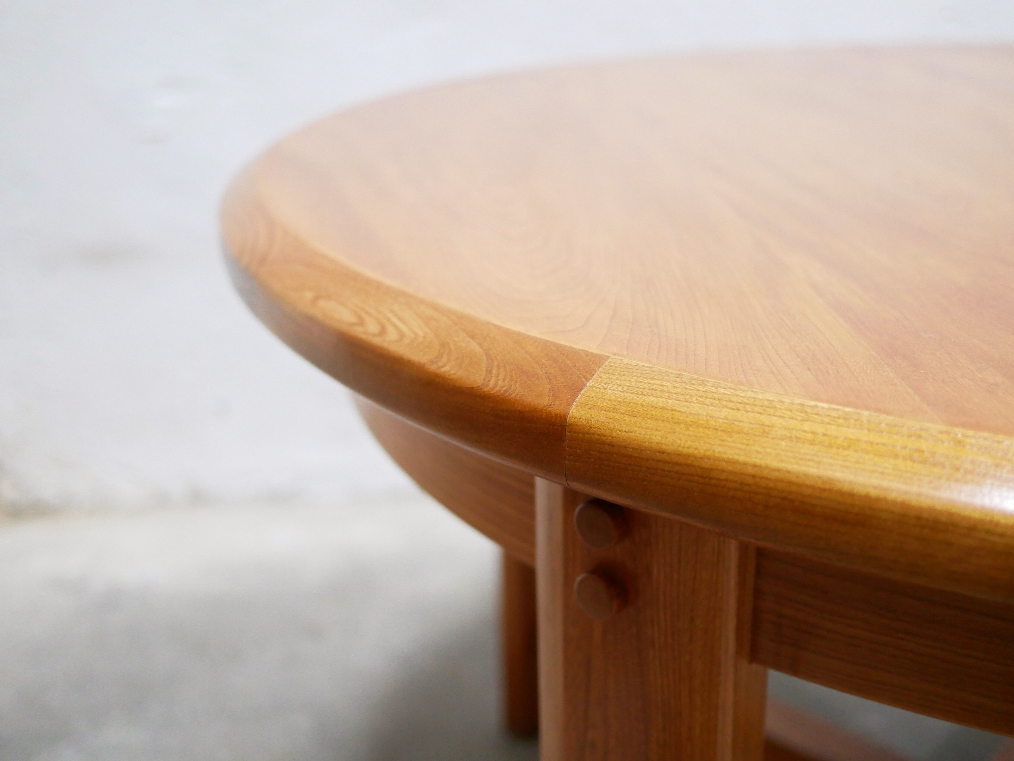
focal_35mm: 40
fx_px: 1172
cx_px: 507
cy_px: 380
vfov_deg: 36.0
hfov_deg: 46.8
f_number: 1.7
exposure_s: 1/60
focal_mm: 20
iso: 2000
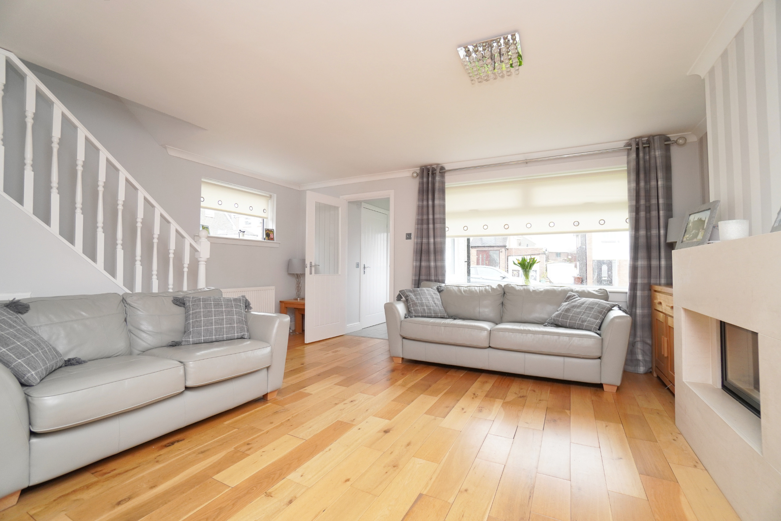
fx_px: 325
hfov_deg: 100.4
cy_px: 260
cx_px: 390
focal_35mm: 15
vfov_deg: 77.3
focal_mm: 10
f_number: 4
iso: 640
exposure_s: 1/160
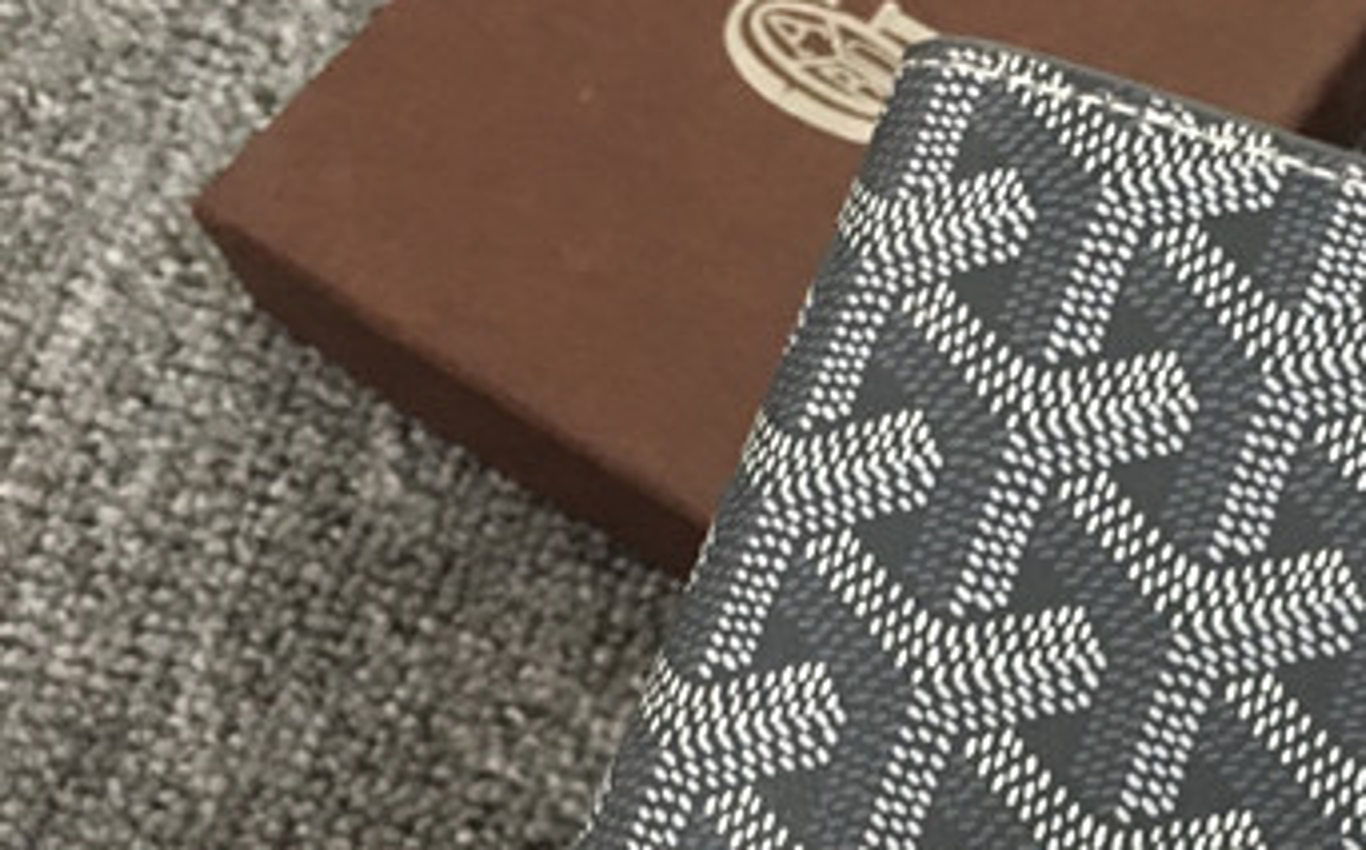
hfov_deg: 31.1
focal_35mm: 63
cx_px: 1206
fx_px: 2343
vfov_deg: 20.1
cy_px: 776
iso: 200
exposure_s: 1/17
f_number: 2.2
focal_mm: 4.15
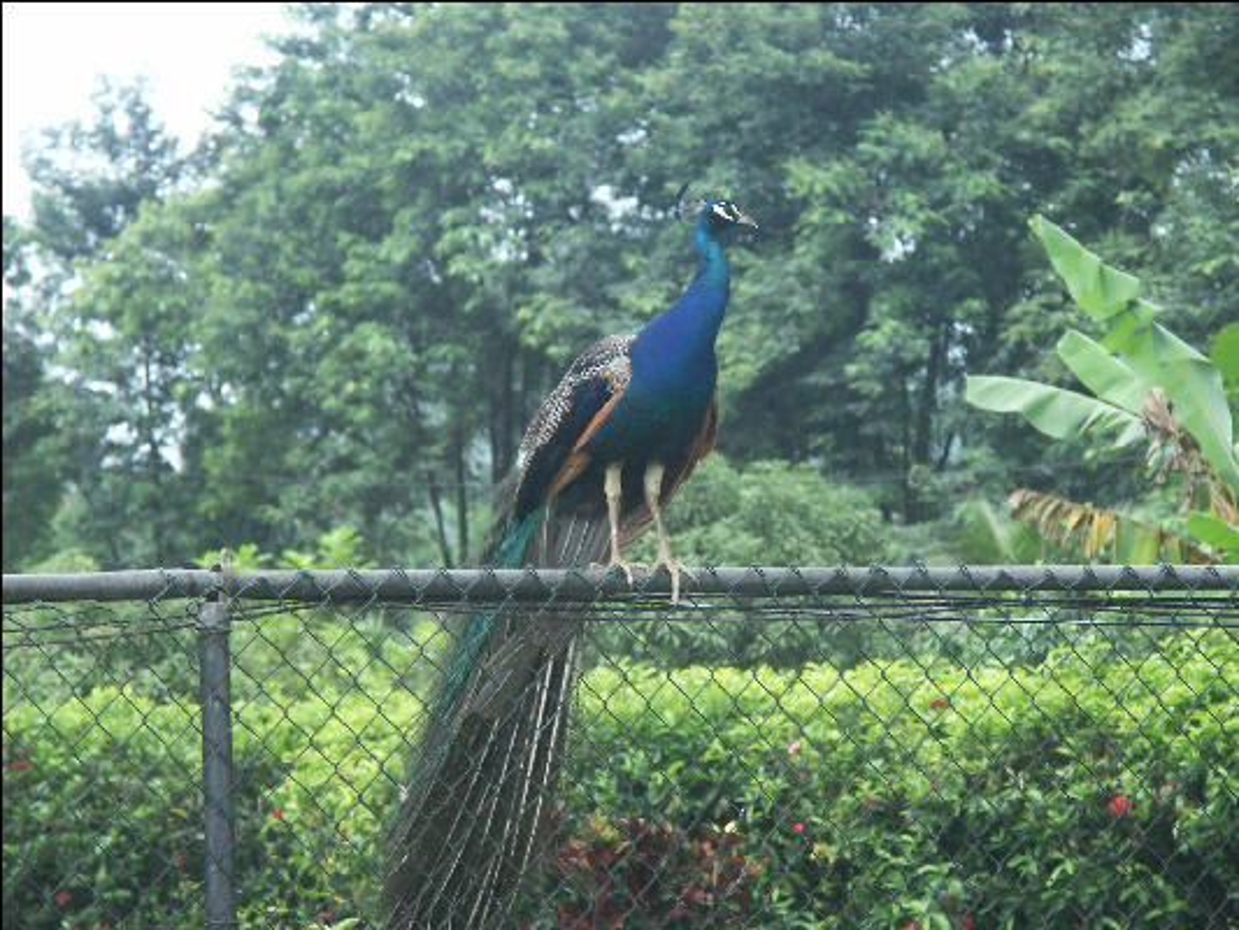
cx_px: 620
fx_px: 6838
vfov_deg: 7.8
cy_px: 465
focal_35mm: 191
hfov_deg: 10.4
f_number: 3.5
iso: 100
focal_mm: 48.39
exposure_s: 1/200
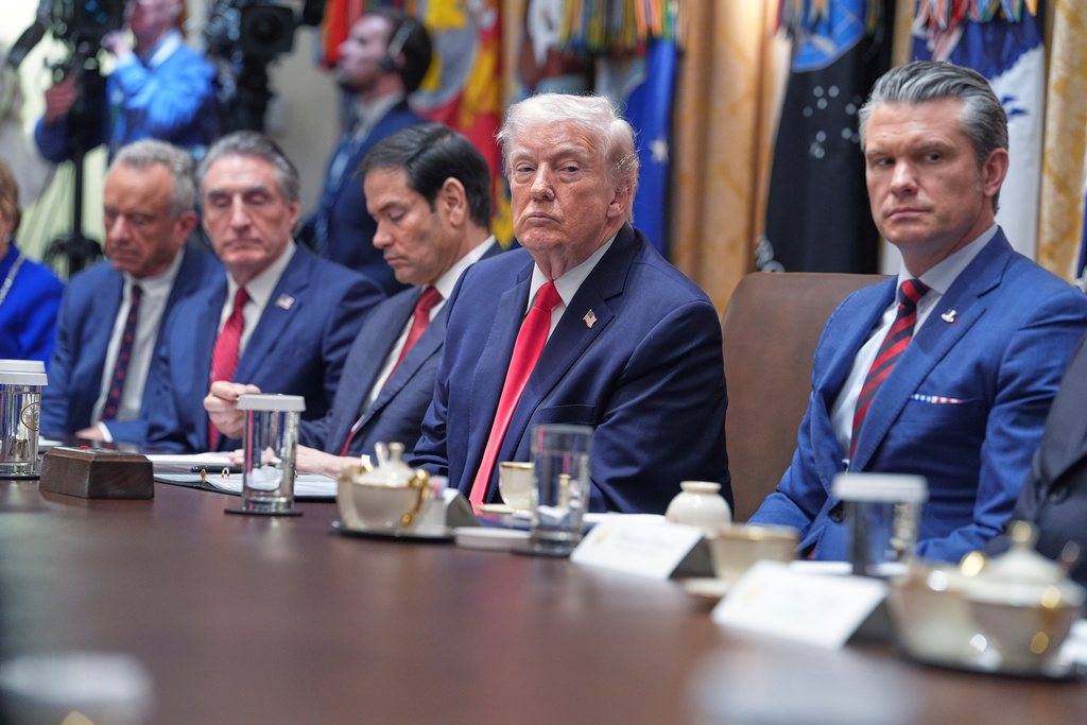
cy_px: 362
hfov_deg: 17.8
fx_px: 3473
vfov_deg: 11.9
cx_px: 544
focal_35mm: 115
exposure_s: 1/160
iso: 2000
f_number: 2.8
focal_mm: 115
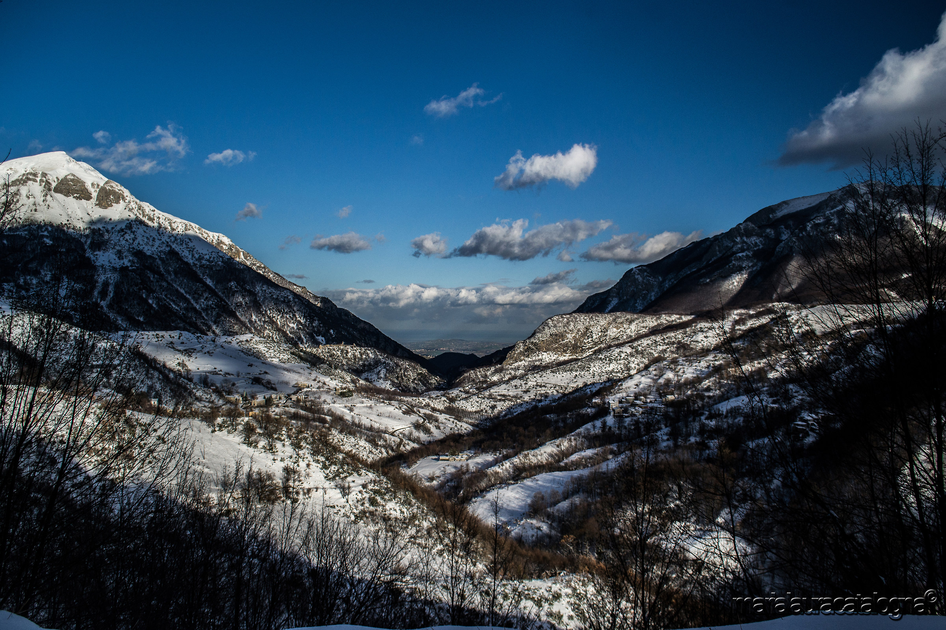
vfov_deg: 47.9
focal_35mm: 27
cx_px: 473
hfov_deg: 67.4
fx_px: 709
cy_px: 315
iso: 200
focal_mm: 18
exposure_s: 1/800
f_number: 7.1
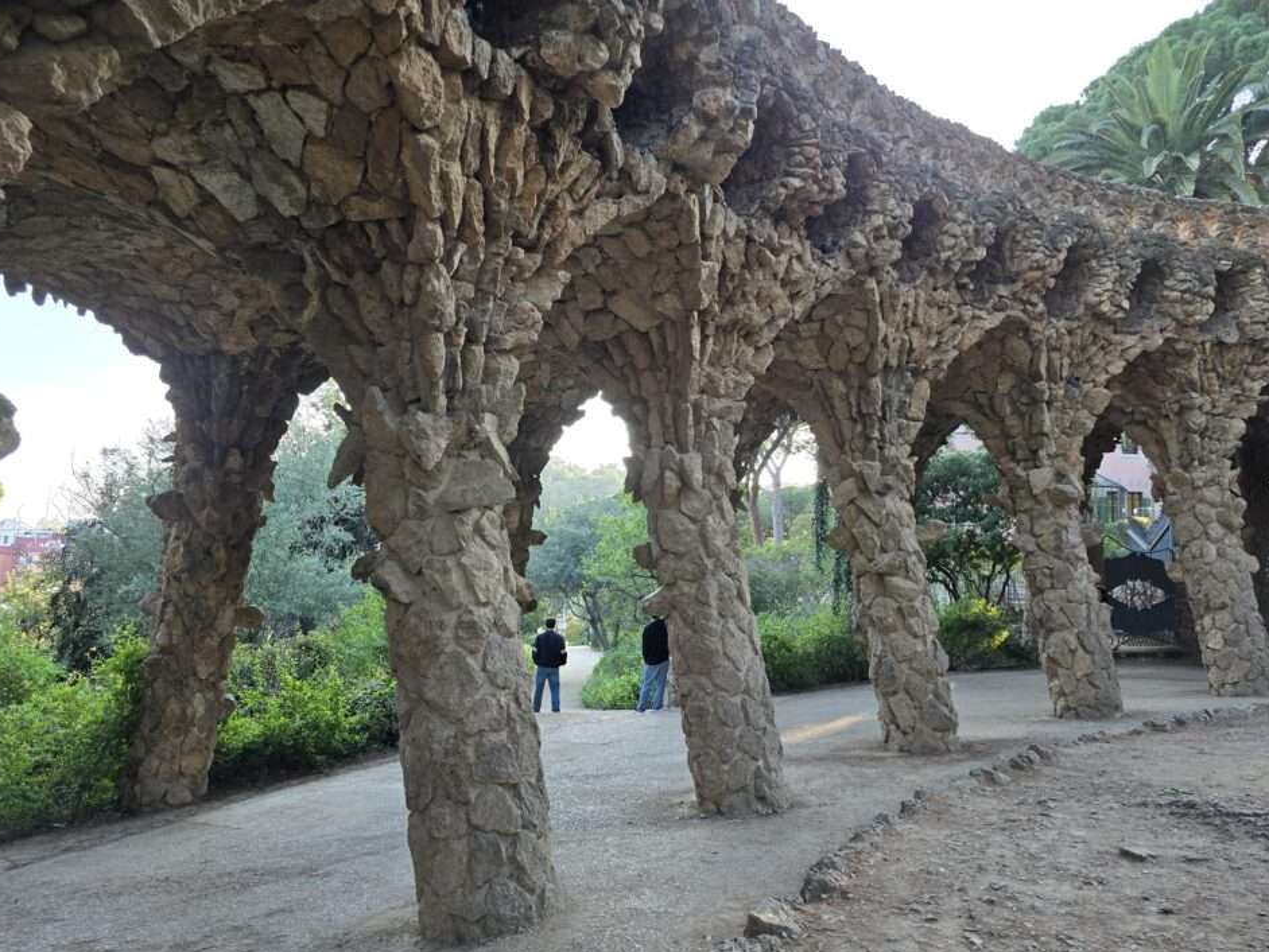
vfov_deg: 54.9
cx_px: 625
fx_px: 917
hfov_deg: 69.4
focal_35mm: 25
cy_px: 485
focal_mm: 6.3
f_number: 1.7
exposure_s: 1/180
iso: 64
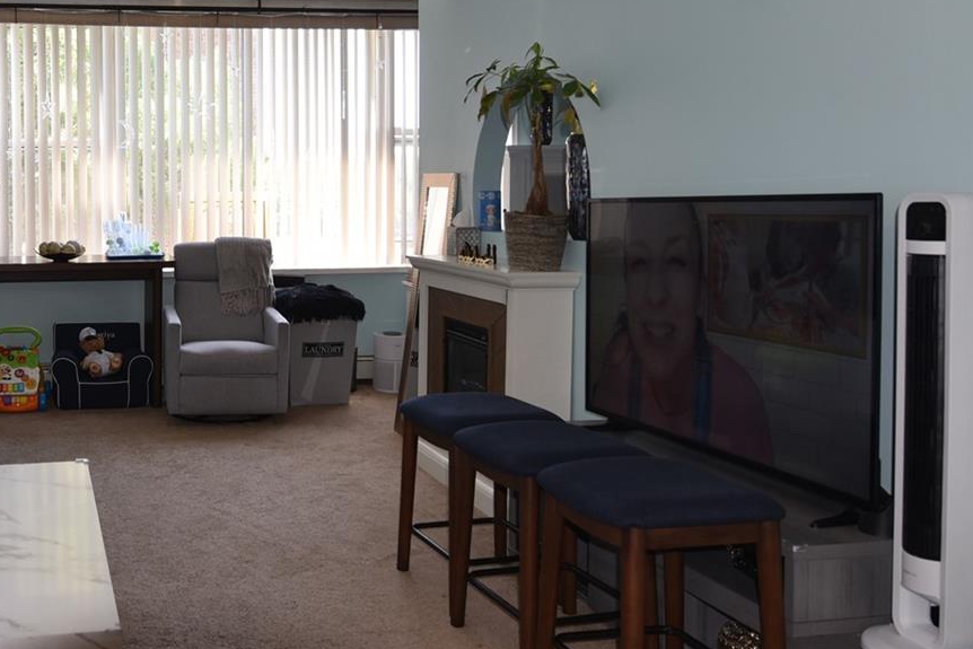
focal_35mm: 38
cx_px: 185
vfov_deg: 34.8
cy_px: 231
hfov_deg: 47.7
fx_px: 1027
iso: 400
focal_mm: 16
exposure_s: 1/125
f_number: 4
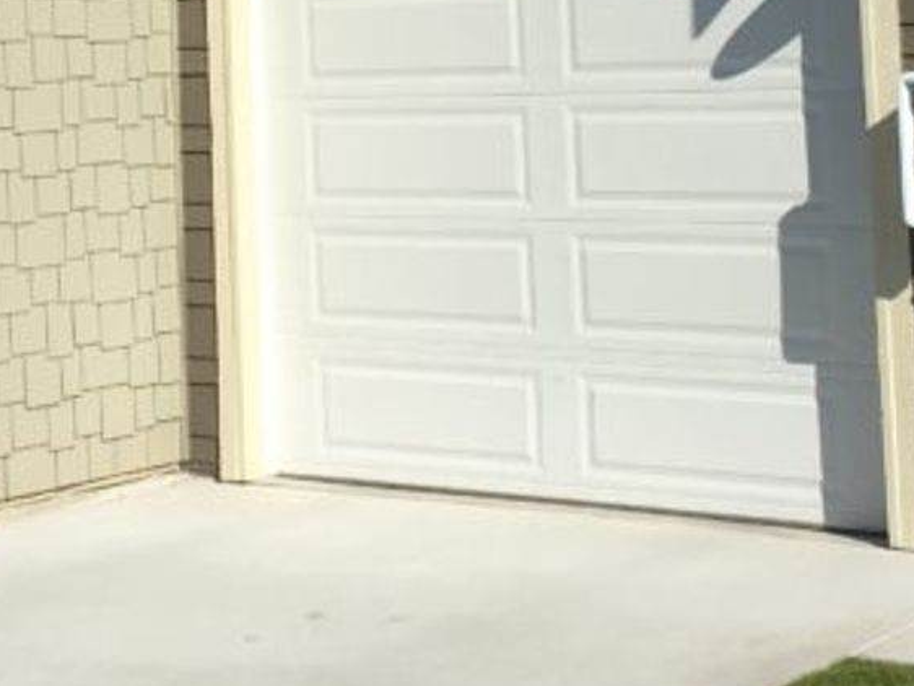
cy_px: -203
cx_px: 346
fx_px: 2615
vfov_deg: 14.3
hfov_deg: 19.8
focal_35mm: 99
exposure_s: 1/2564
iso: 25
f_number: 2.2
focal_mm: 4.15
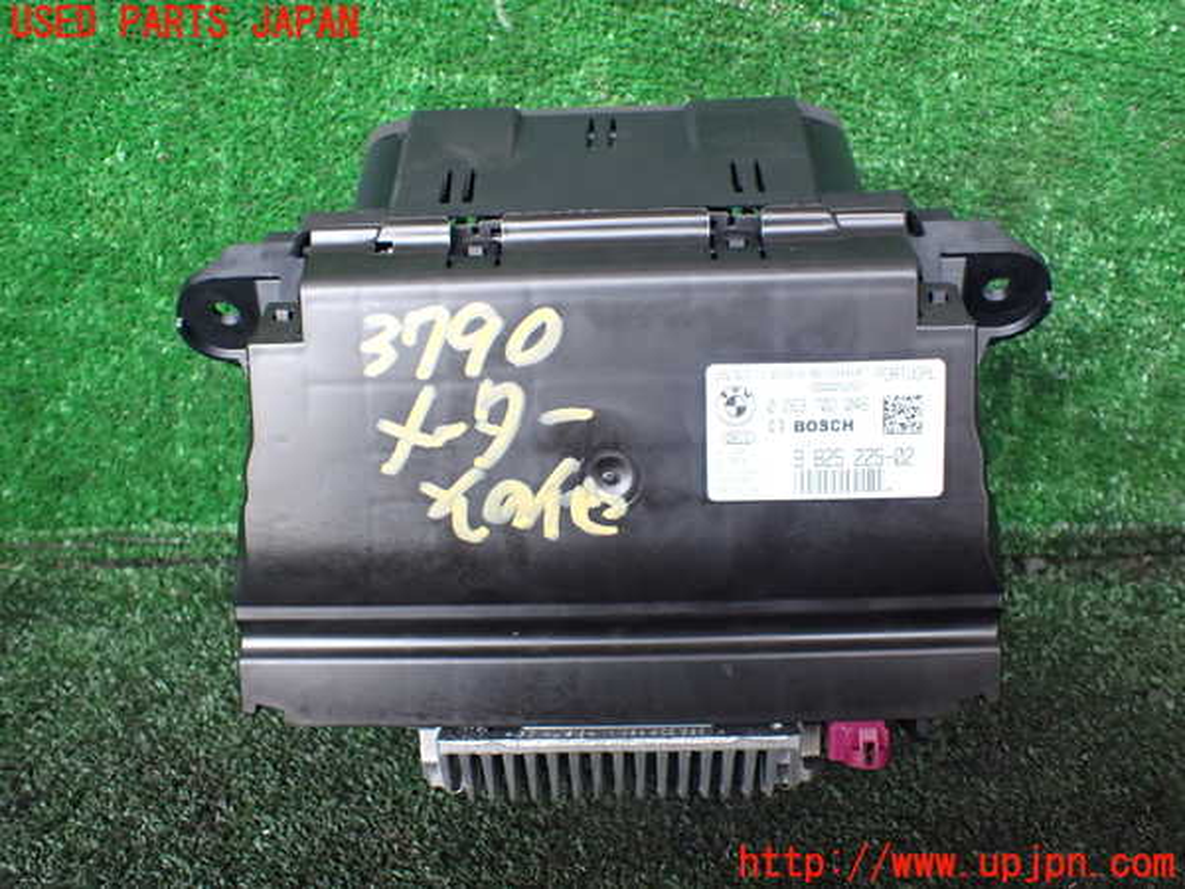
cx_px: 592
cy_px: 444
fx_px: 1027
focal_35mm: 30
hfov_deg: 60.0
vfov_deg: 46.8
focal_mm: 5.4
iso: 640
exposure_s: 1/125
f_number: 2.3
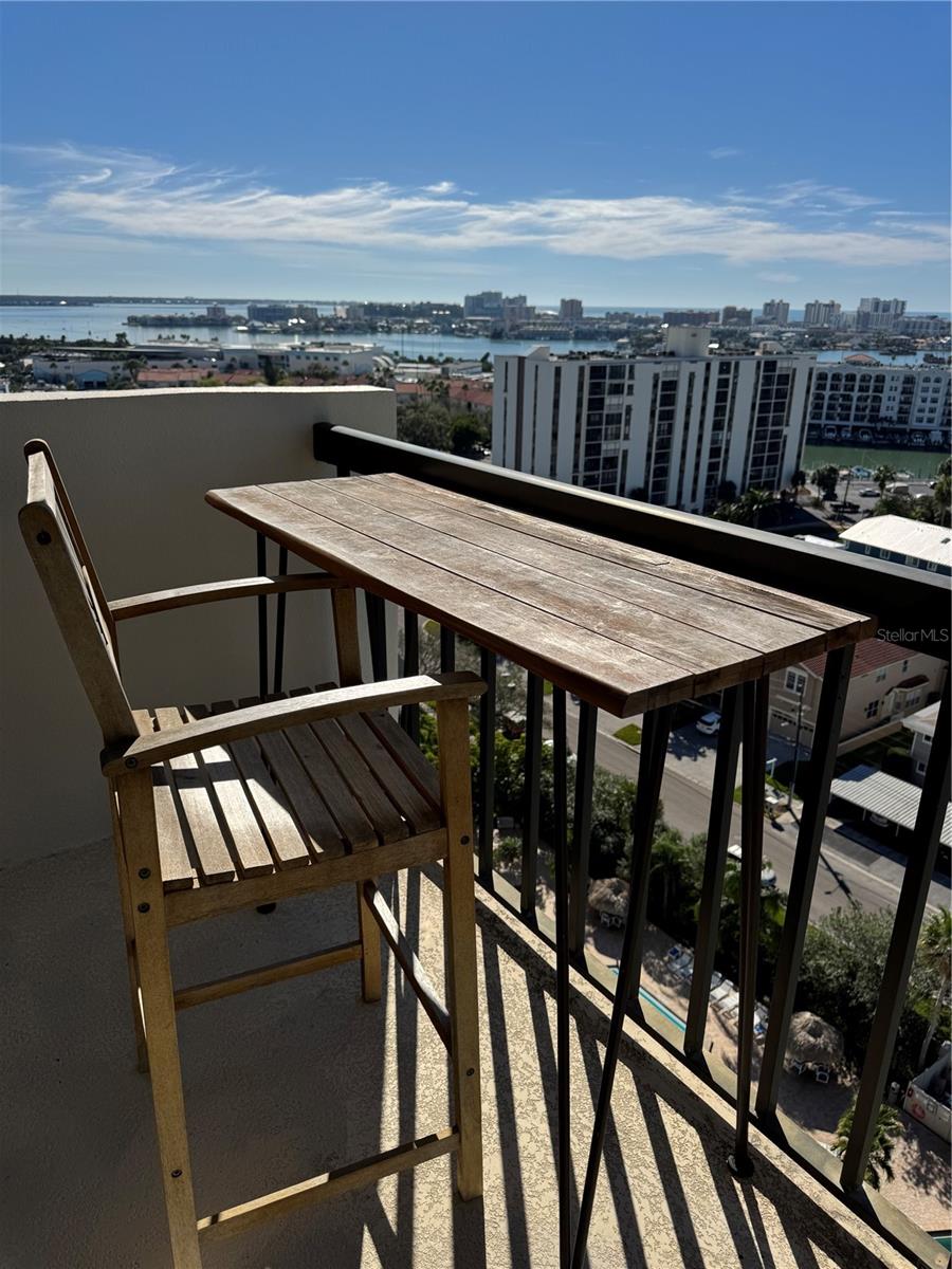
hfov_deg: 56.8
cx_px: 476
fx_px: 880
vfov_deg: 71.6
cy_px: 634
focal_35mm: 24
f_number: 1.78
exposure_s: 1/7937
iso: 80
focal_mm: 6.76
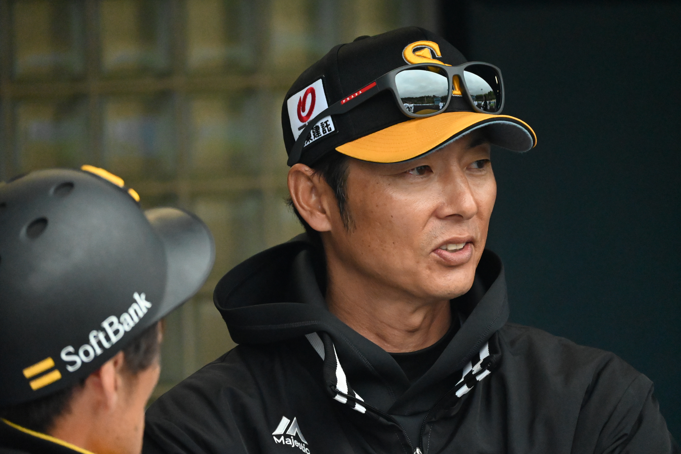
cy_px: 227
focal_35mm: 375
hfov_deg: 5.5
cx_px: 340
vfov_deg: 3.7
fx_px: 7093
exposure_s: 1/1250
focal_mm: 250
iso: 8000
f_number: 6.3
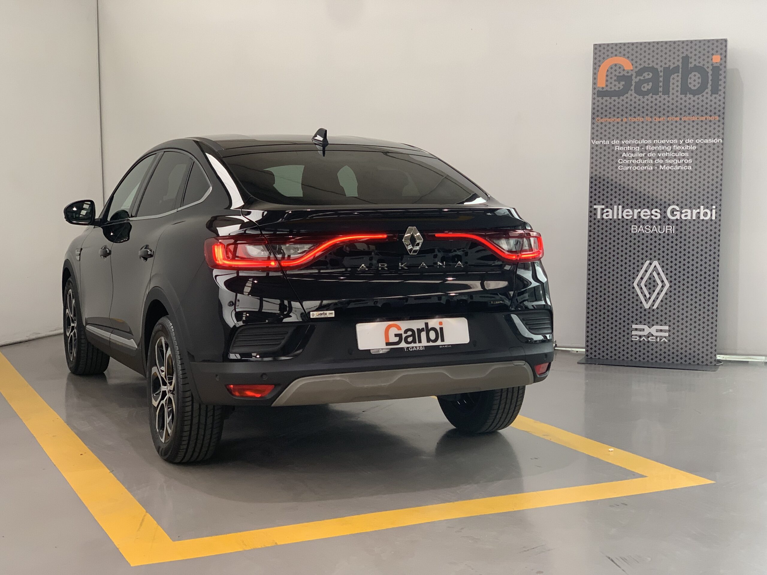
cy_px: 288
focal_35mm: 52
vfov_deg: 28.0
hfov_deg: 36.8
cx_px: 384
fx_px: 1152
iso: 100
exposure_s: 1/122
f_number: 2.4
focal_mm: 6
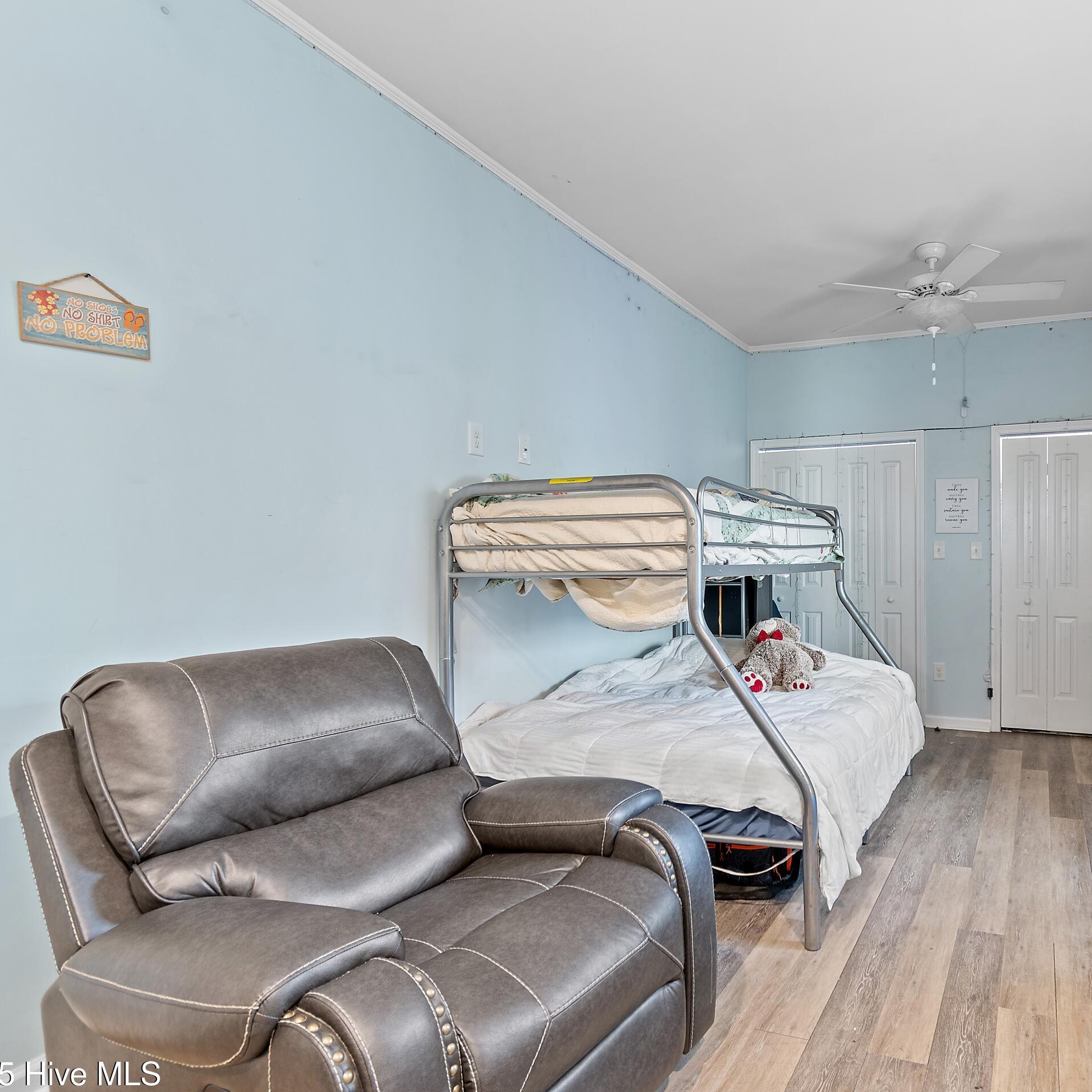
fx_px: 714
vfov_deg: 74.8
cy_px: 555
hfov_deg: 71.3
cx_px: 774
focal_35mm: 20
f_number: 4.5
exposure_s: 1.3
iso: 100
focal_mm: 10
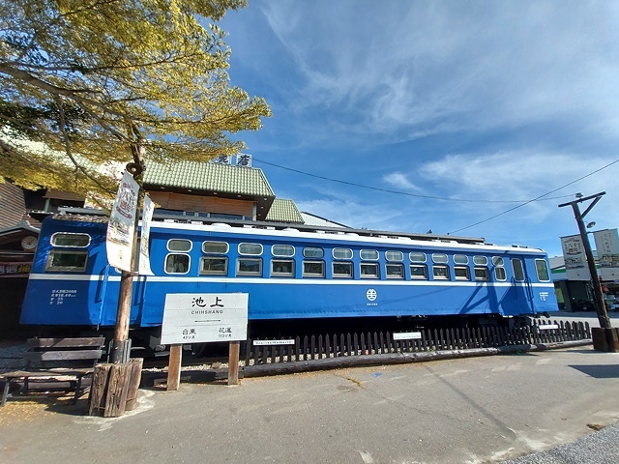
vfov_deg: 89.9
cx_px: 310
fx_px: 232
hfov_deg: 106.2
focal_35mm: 13
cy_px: 232
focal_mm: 1.95
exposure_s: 1/1826
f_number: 2.2
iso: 50
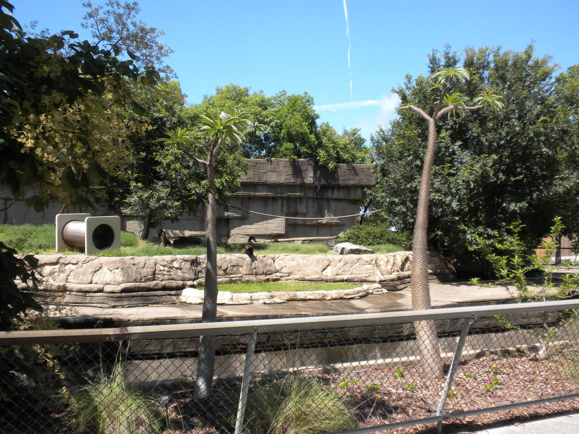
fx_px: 619
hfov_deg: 50.1
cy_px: 217
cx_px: 290
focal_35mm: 37
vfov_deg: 38.7
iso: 78
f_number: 3.5
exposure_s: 1/530
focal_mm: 6.6
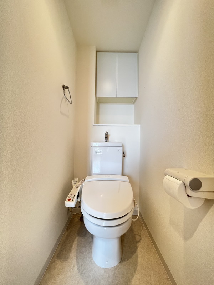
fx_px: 107
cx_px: 107
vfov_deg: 106.2
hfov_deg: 89.9
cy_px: 142
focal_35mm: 13
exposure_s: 1/100
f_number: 1.8
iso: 200
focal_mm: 1.57
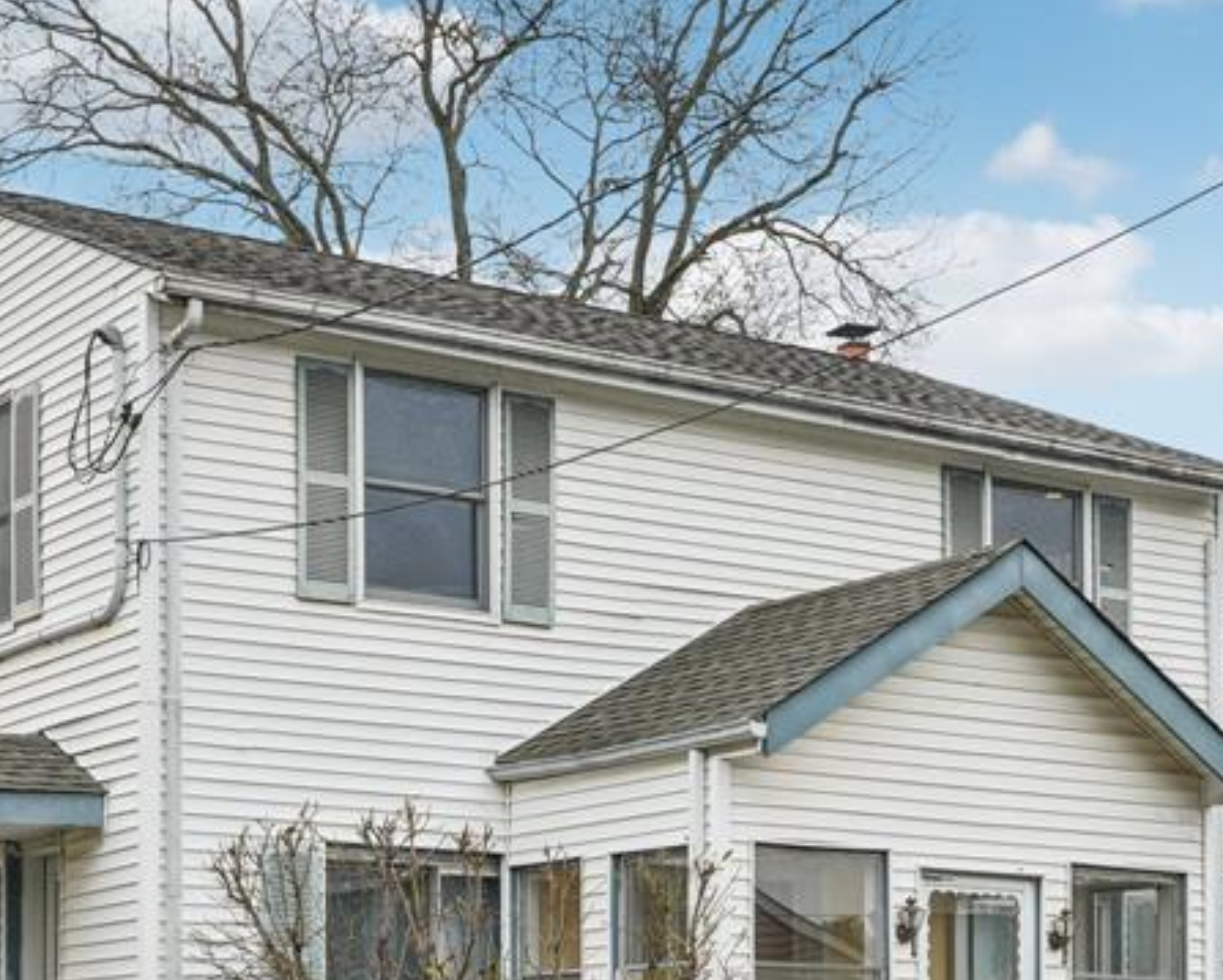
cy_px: 797
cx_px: 586
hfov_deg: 26.0
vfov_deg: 20.7
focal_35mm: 73
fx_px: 2643
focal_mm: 34
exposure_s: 1/50
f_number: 9
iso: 100
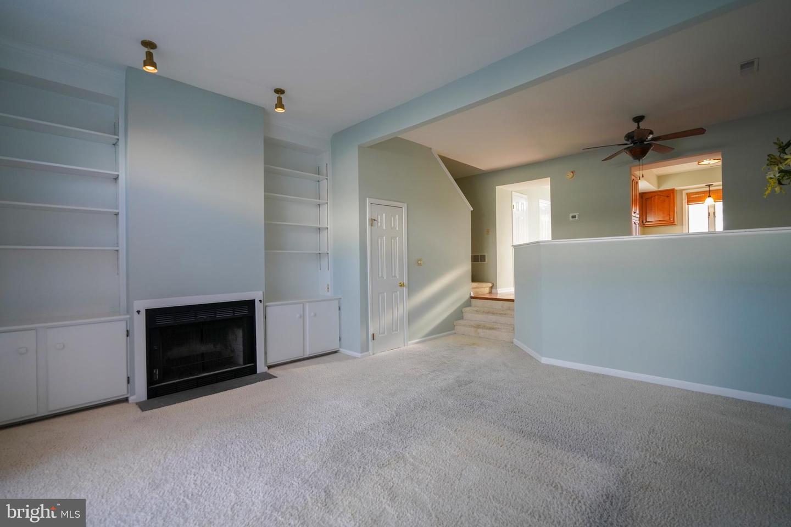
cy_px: 264
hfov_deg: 96.7
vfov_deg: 73.7
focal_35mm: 16
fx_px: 352
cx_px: 396
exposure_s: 1/160
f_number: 4
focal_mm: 16
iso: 800
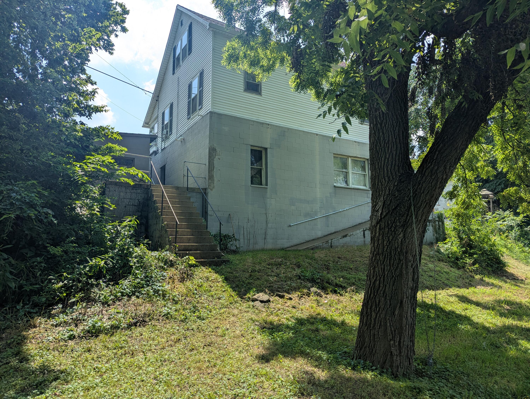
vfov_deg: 56.9
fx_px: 368
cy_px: 200
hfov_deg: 71.5
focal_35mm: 24
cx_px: 265
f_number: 1.85
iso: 30
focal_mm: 6.81
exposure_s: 1/1192
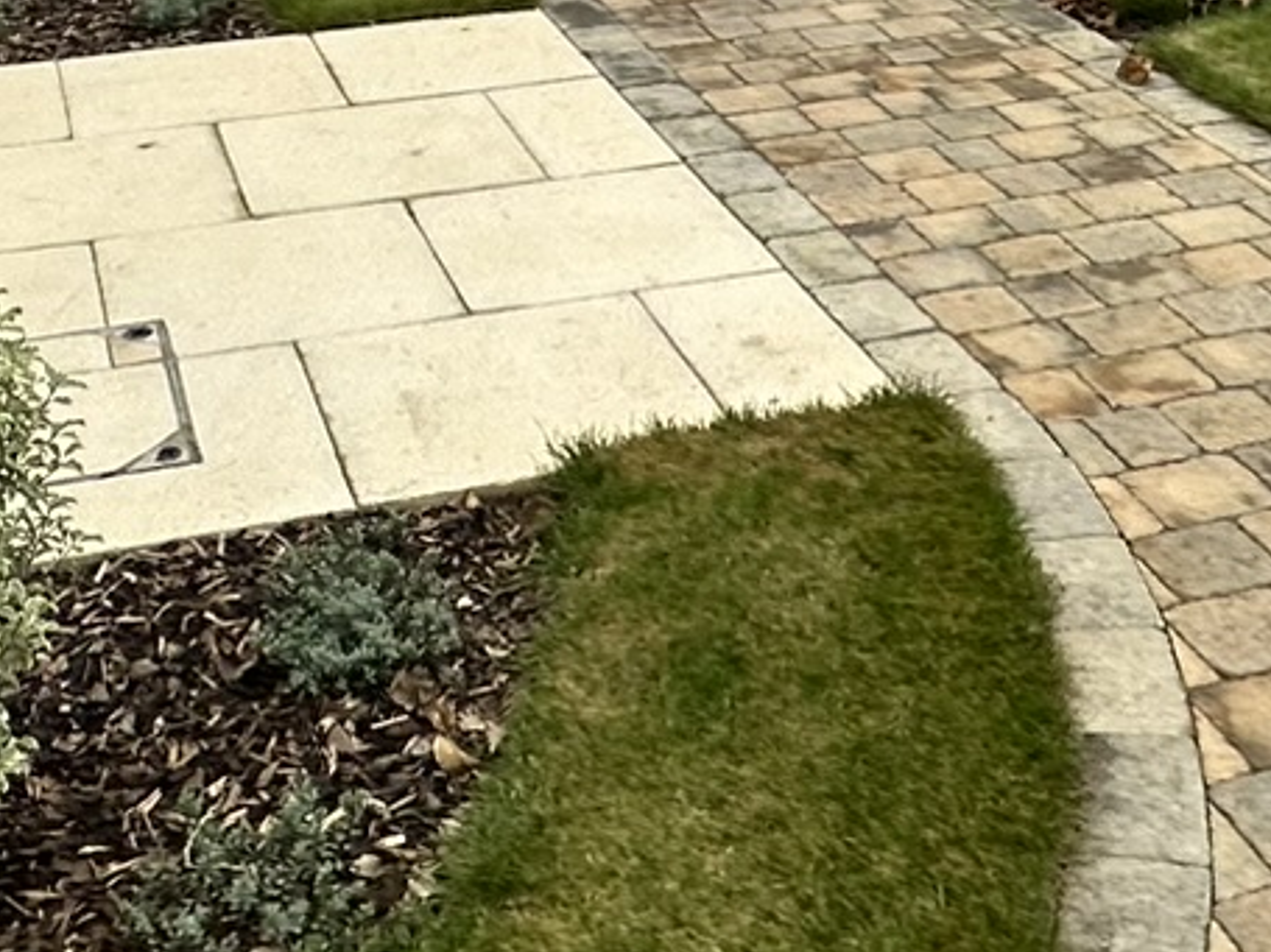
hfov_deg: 30.7
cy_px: -960
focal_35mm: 63
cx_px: 757
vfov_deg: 17.0
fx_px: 2313
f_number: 2.2
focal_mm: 2.22
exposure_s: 1/186
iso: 40
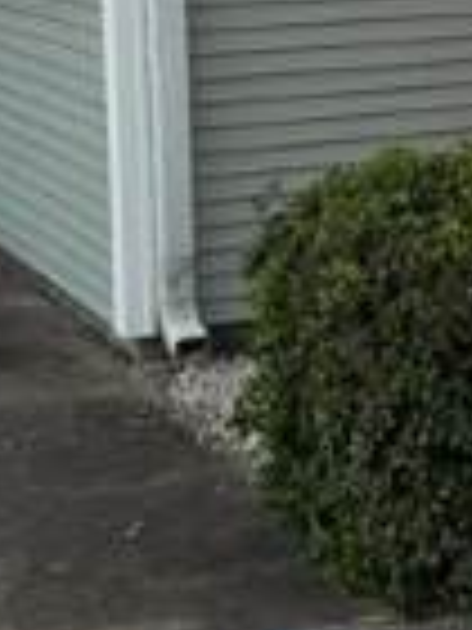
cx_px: 863
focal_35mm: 132
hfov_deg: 10.5
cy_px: -18
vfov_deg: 14.7
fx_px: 2400
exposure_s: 1/1770
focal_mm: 6.76
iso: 80
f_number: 1.78
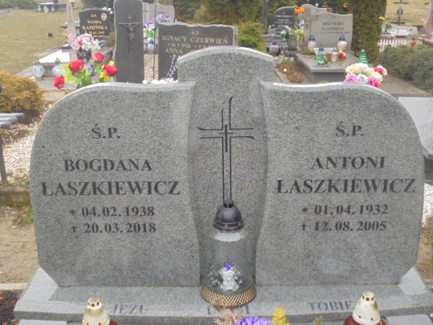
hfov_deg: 43.9
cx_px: 216
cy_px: 162
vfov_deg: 33.6
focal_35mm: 43
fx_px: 538
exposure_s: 1/40
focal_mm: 7.8
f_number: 4.5
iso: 100
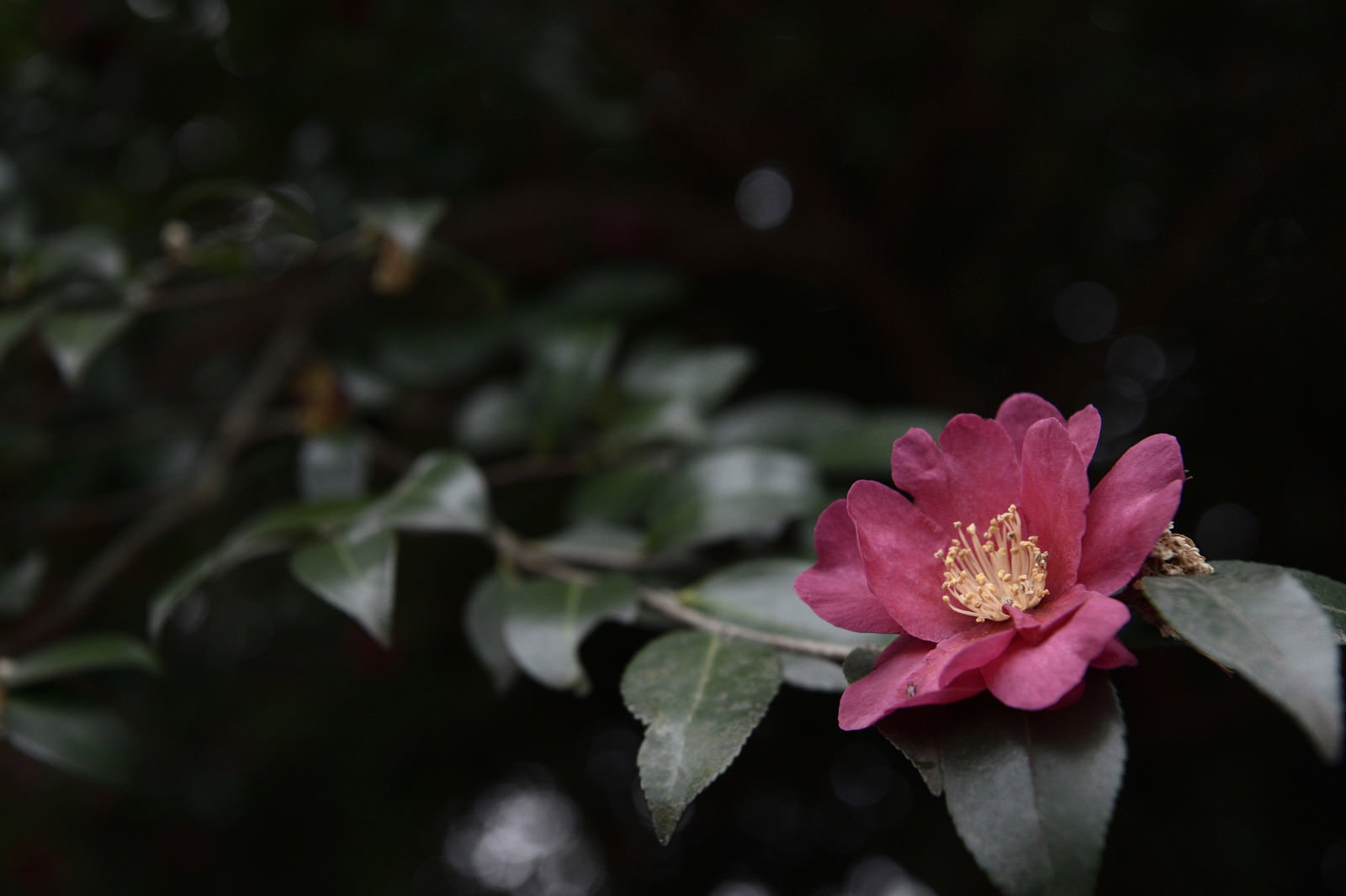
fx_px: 2056
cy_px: 448
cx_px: 673
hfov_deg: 36.3
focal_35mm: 55
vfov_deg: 24.6
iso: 1600
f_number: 5
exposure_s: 1/100
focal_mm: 55
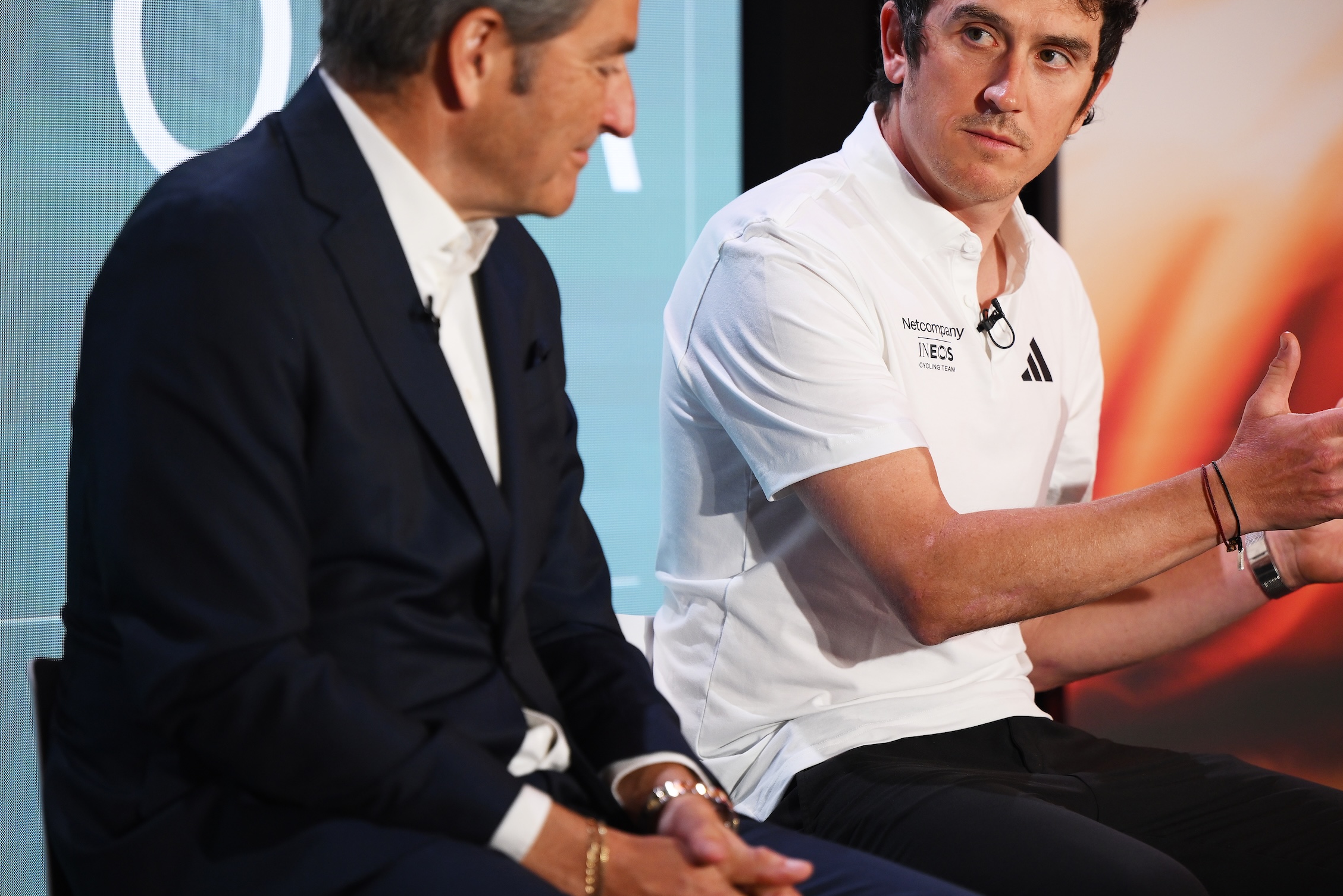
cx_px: 873
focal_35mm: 206
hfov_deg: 10.0
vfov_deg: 6.7
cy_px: 343
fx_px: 7685
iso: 800
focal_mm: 155
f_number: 2.8
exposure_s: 1/222
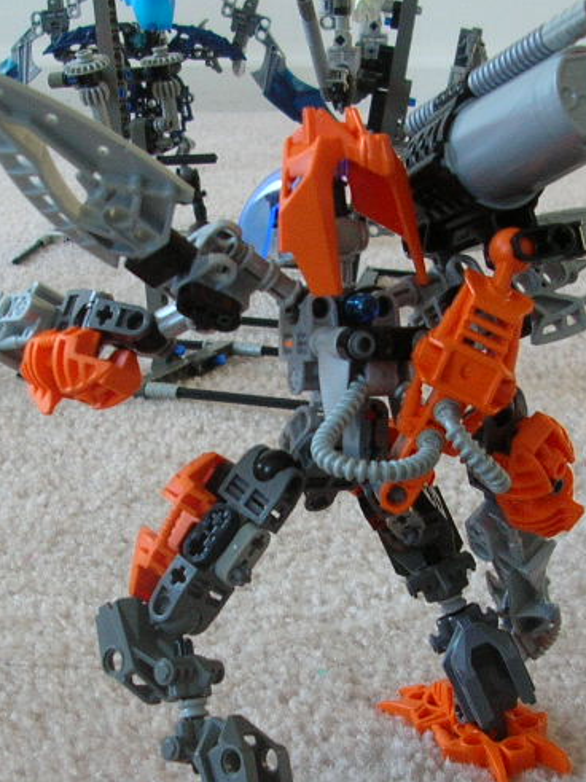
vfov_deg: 26.6
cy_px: 505
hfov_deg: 20.2
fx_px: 1648
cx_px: 293
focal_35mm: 73
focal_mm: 5.8
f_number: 2.8
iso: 79
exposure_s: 1/5.8
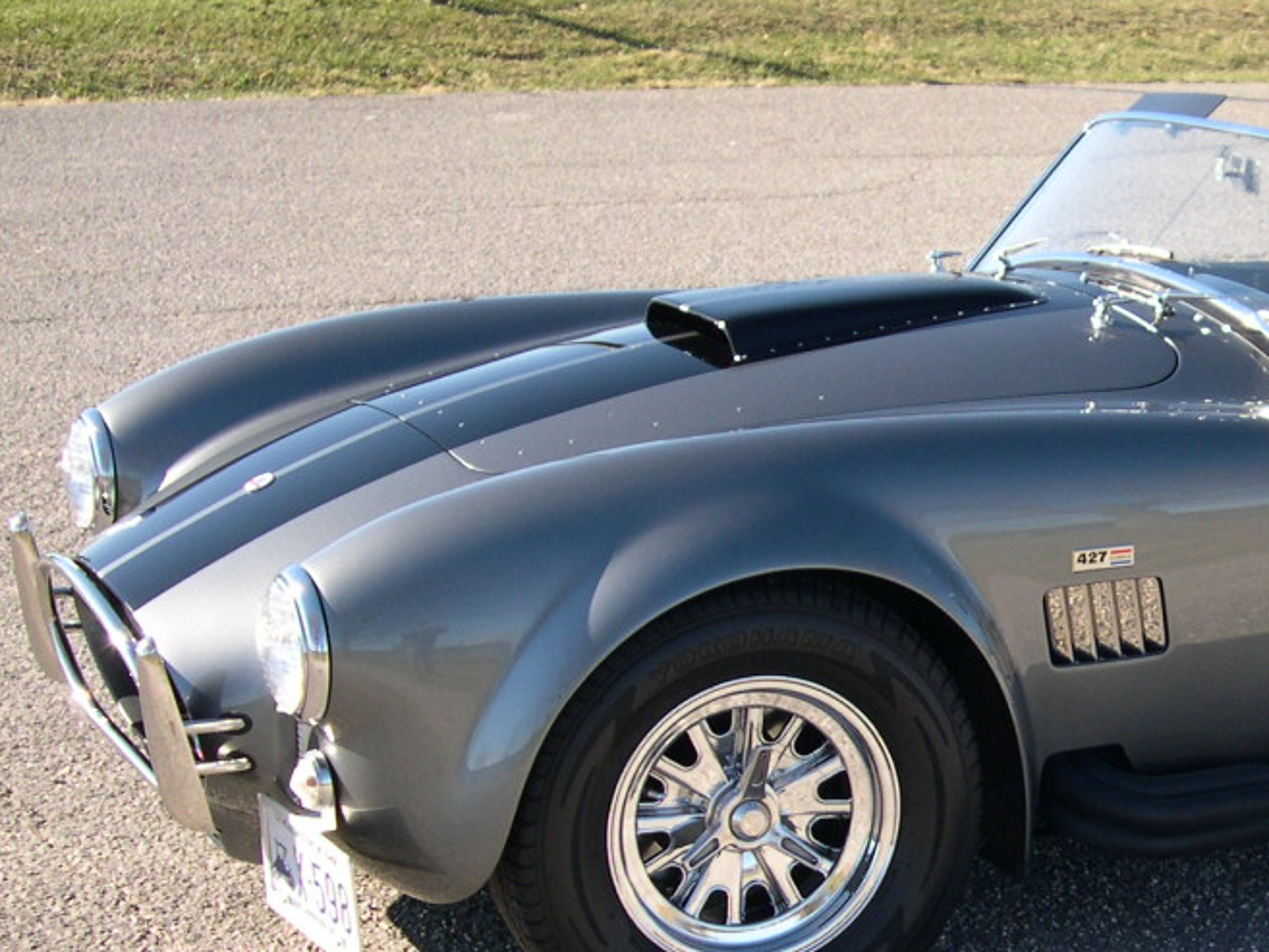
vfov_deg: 19.8
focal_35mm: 74
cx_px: 1111
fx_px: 2713
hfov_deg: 25.6
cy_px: 639
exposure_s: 1/466
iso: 100
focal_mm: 8
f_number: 2.8
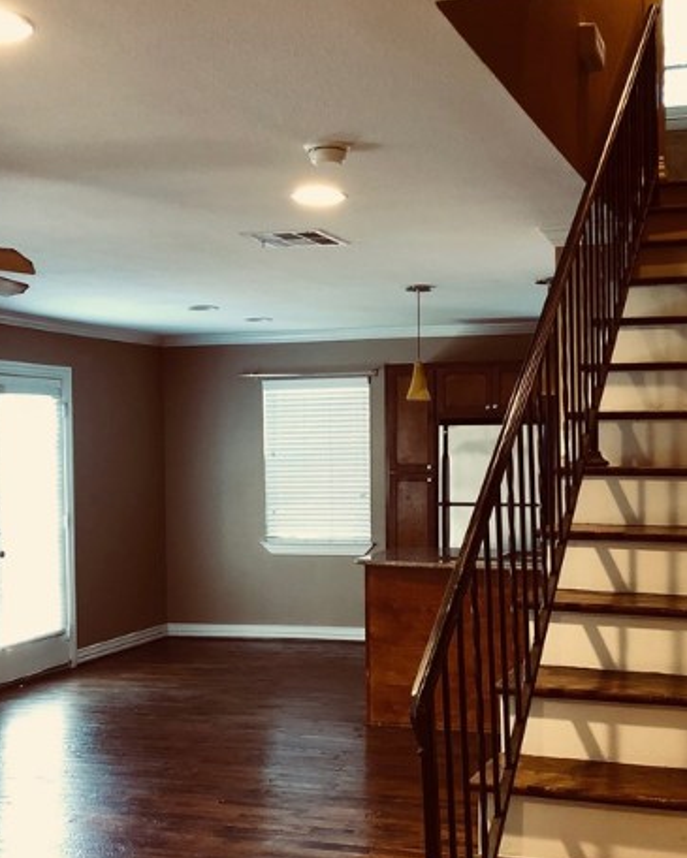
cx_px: 439
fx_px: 1169
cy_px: 493
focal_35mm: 46
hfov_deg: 32.6
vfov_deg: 40.2
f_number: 1.8
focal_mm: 4
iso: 100
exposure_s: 1/8
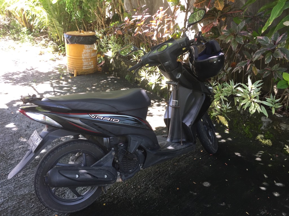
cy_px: 108
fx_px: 242
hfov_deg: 61.7
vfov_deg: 48.2
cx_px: 144
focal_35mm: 29
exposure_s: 1/50
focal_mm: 4.15
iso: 40
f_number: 2.2
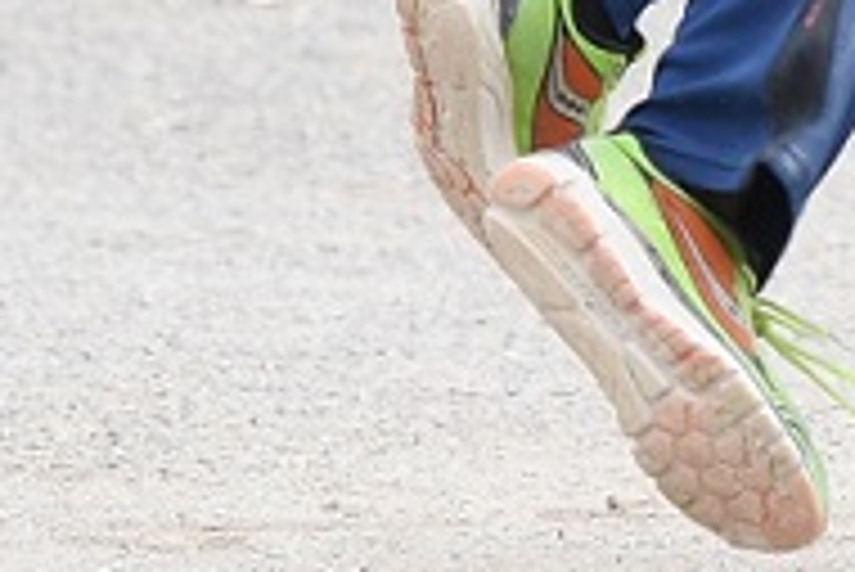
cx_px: 1928
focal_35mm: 1235
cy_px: -849
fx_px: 29354
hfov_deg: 1.7
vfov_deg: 1.1
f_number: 4
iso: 160
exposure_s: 1/1000
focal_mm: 135
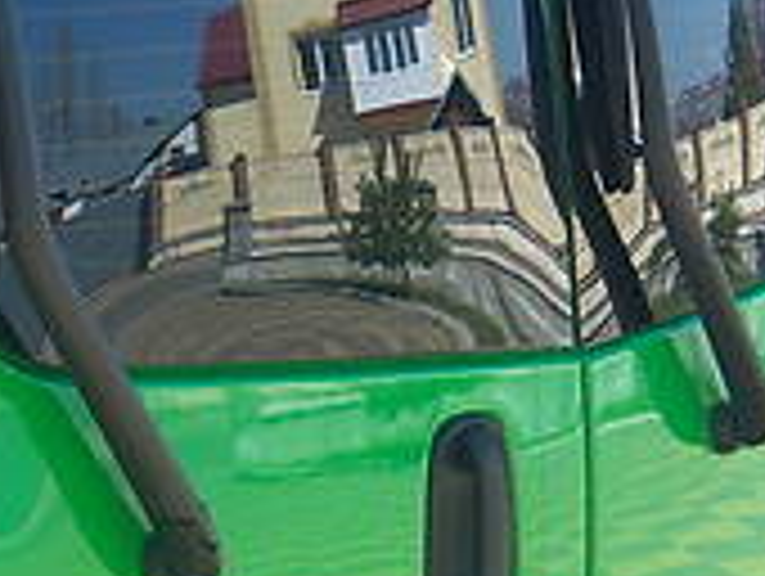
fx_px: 3740
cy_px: 441
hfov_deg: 11.6
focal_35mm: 169
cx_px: 144
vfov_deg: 8.8
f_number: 2.8
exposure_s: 1/200
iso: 80
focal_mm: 7.5
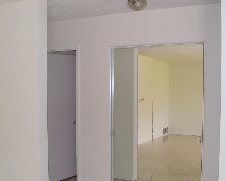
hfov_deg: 39.5
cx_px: 116
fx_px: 314
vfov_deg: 32.1
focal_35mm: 47
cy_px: 101
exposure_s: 1/60
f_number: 2.7
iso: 80
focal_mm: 6
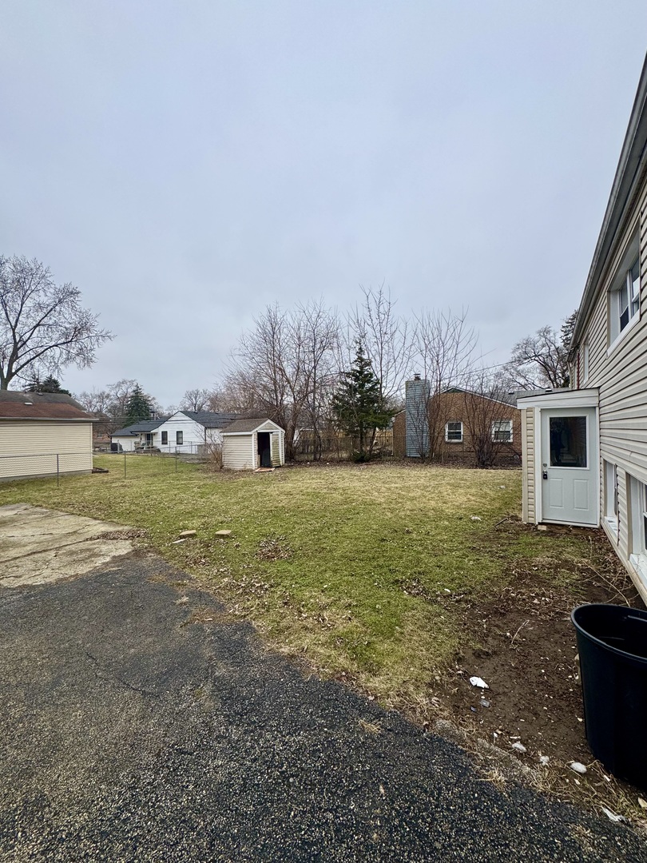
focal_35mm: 14
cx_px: 324
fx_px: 349
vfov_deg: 102.1
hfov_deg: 85.7
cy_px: 432
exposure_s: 1/636
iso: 40
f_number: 2.2
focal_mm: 2.22
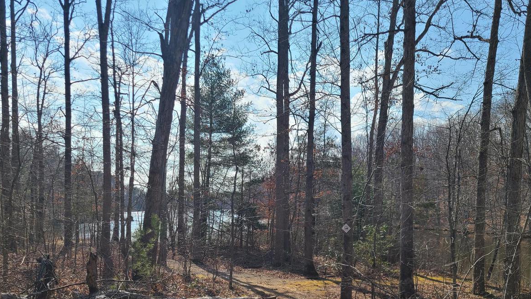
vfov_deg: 33.0
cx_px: 266
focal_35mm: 35
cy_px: 231
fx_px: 493
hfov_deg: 56.6
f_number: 1.8
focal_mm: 5.4
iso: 40
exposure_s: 1/2600
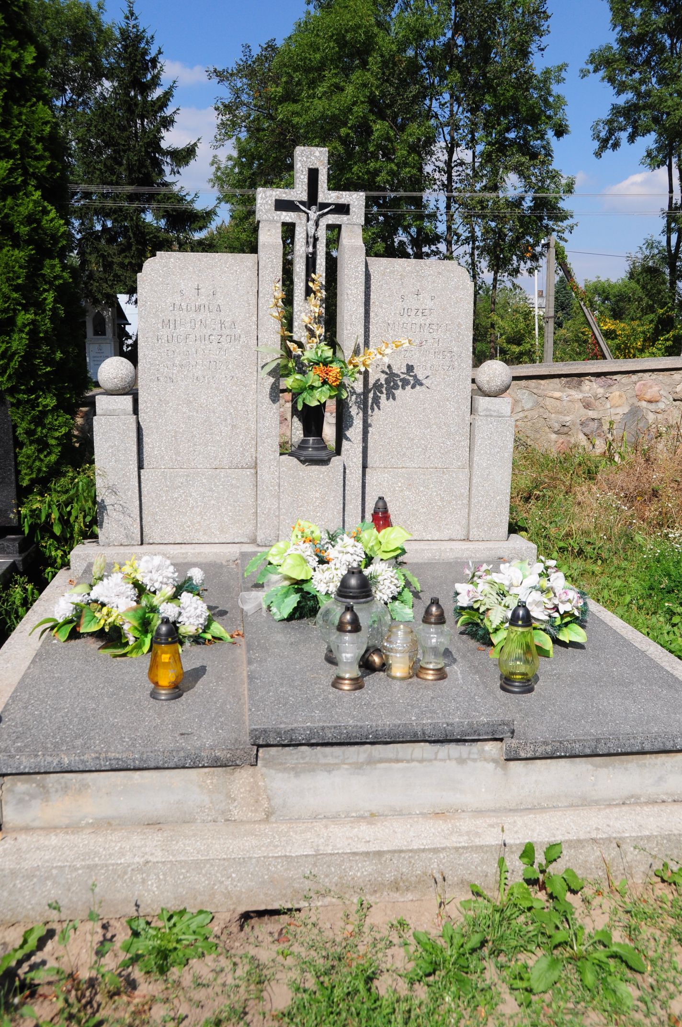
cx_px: 341
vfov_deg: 62.0
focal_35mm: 30
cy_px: 514
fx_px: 855
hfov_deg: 43.5
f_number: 7.1
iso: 400
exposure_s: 1/2000
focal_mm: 20
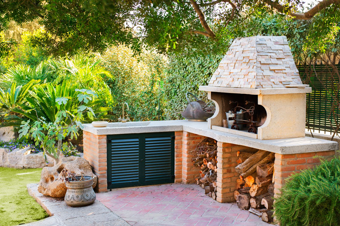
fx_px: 472
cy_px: 113
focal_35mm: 50
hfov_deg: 39.6
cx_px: 170
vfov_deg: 26.9
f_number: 5
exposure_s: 1/80
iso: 200
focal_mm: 50
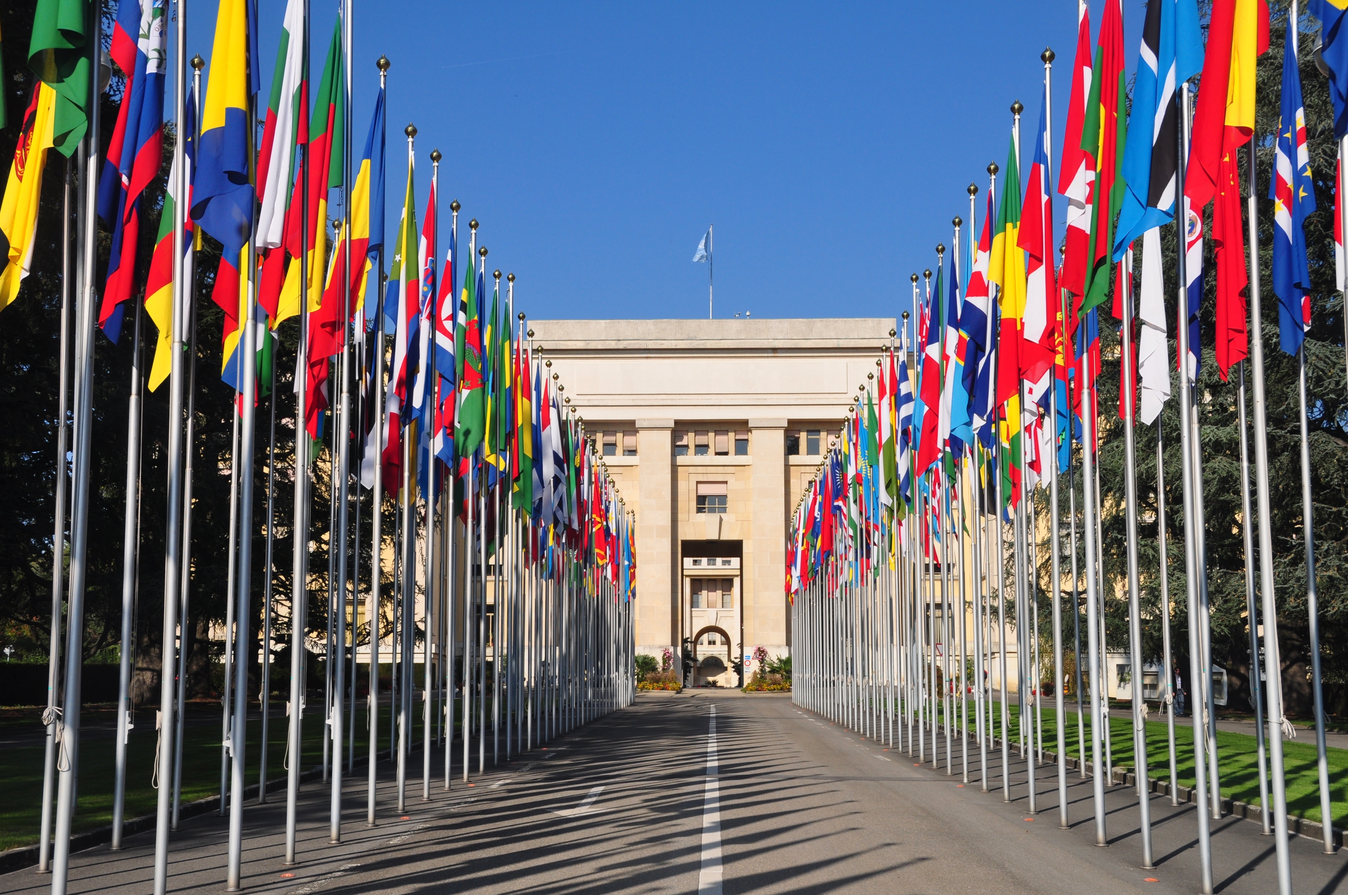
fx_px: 1795
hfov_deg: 41.2
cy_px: 448
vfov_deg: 28.0
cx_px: 674
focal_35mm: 48
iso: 200
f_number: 11
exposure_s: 1/400
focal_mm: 32
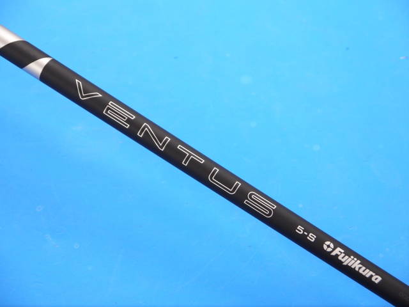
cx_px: 204
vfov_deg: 17.6
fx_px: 992
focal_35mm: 84
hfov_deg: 23.3
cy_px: 154
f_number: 5.6
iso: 800
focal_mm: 42
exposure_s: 1/80
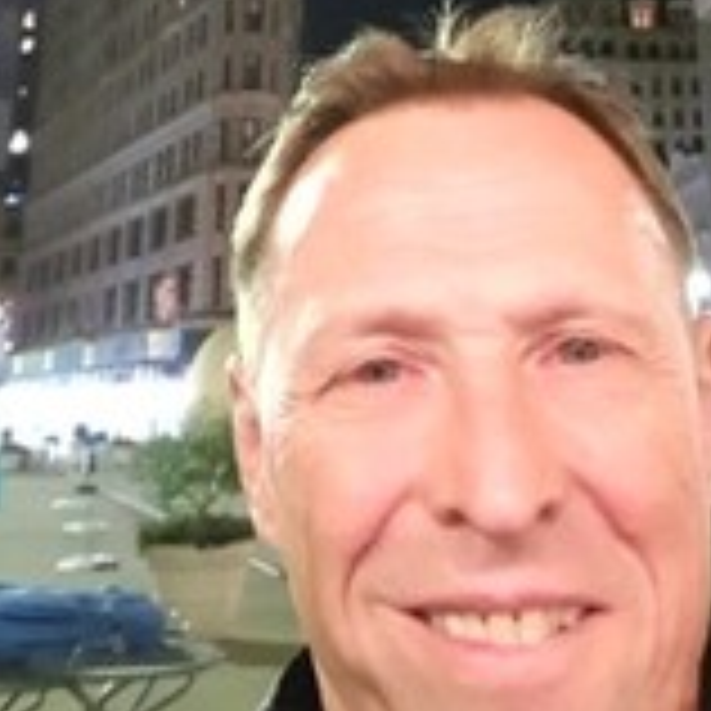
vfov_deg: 28.7
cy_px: 4
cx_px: 378
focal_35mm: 56
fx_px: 1301
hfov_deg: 30.6
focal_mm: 2.95
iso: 1250
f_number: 1.7
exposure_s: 1/13
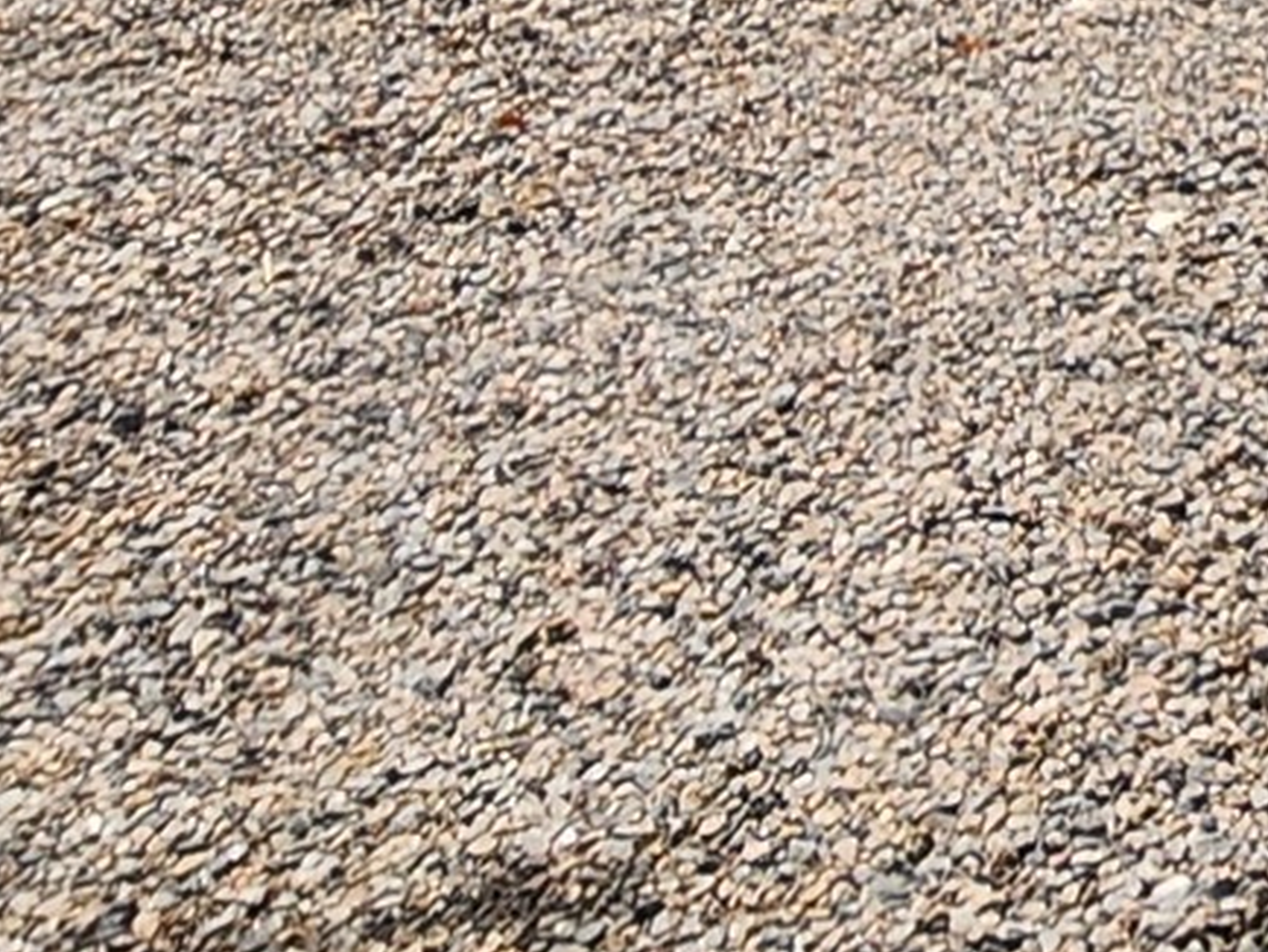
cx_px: 2980
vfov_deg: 13.8
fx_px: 3372
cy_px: -923
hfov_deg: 14.6
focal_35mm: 92
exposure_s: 1/1742
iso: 50
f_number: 2.2
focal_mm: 2.2
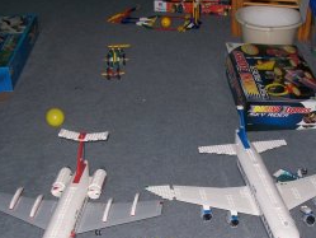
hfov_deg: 29.8
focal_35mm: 65
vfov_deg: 22.3
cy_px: 186
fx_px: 594
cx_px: 178
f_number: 2.7
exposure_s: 1/64
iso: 80
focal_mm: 6
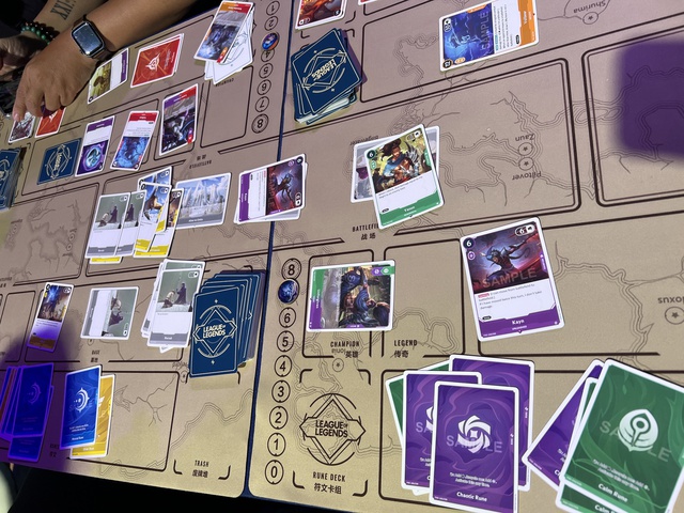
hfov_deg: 67.3
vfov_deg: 53.1
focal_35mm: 26
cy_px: 256
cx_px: 342
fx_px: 514
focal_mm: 5.7
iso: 50
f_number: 1.5
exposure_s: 1/111
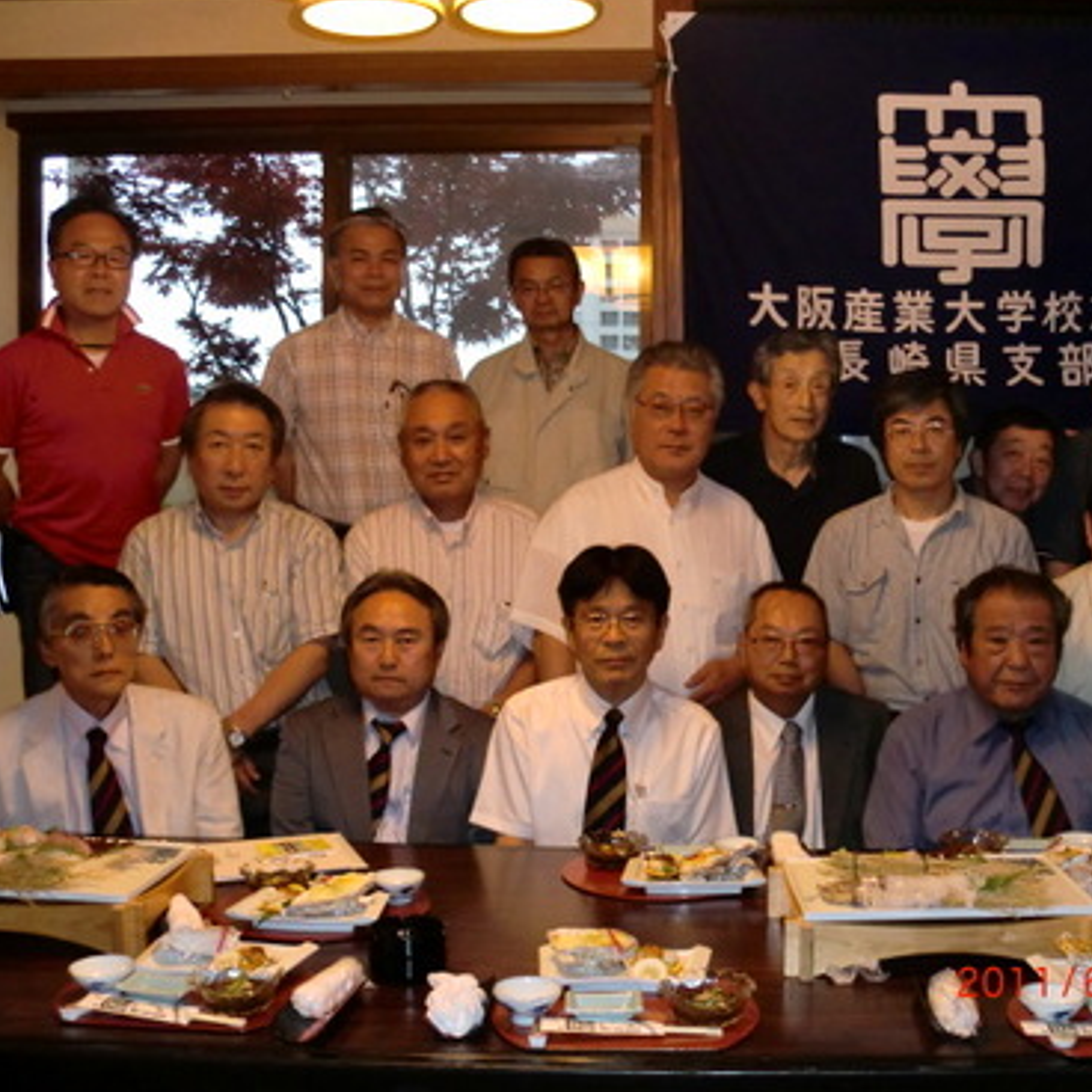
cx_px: 712
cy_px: 539
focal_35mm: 42
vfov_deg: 40.0
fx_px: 1499
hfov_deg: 39.6
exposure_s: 1/30
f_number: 3.1
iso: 400
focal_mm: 6.3
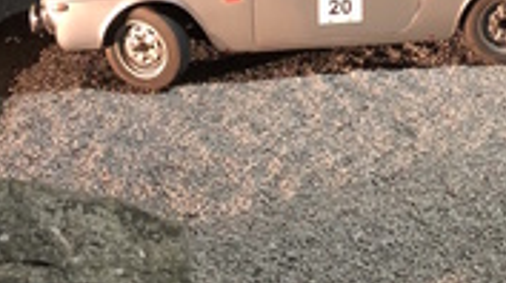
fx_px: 925
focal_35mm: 69
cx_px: 366
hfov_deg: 30.2
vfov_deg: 15.8
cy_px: -157
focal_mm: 4
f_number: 1.8
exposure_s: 1/4
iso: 100
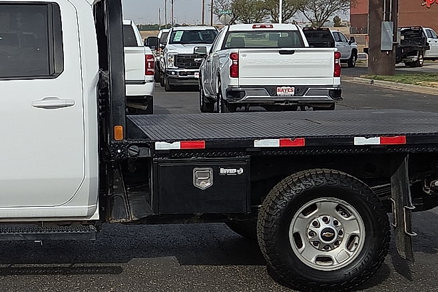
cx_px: 12
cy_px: 130
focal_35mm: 86
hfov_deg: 22.8
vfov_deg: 15.9
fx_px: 1046
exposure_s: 1/10000
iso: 76
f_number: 1.8
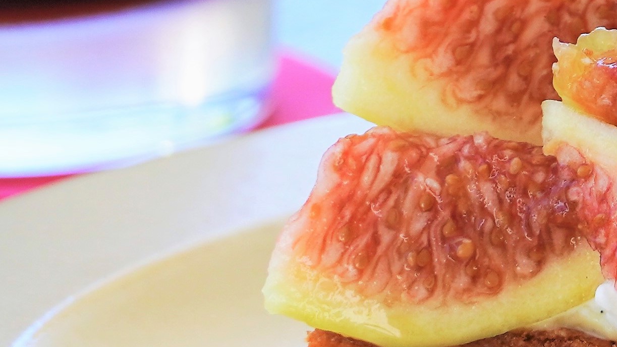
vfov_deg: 5.7
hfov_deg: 10.0
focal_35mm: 215
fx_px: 3513
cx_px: 415
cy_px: 85
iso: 100
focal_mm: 41
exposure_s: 1/125
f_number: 6.3
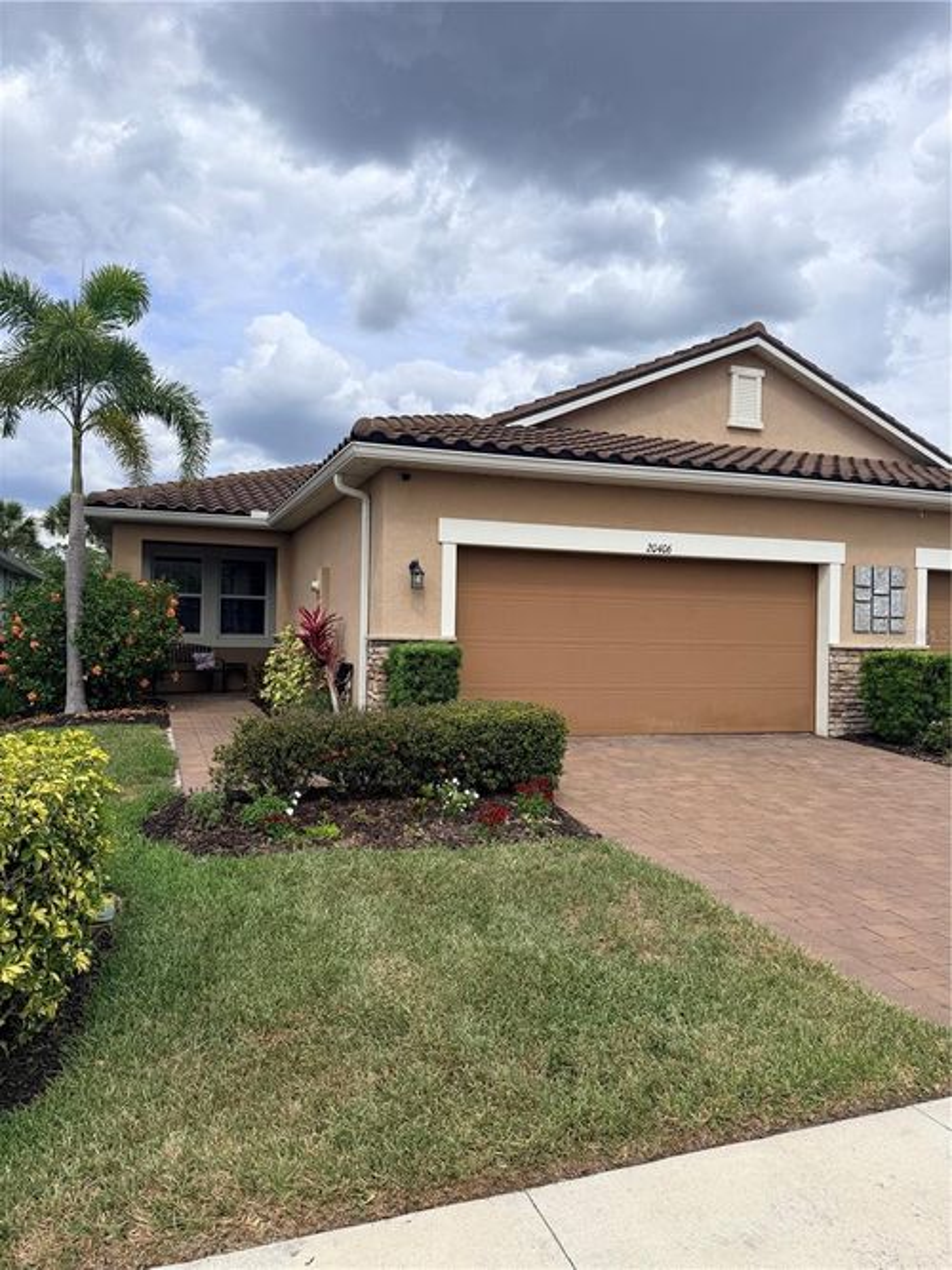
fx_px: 880
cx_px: 476
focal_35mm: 24
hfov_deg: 56.8
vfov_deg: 71.6
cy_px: 635
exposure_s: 1/5714
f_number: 1.78
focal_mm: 6.76
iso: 80
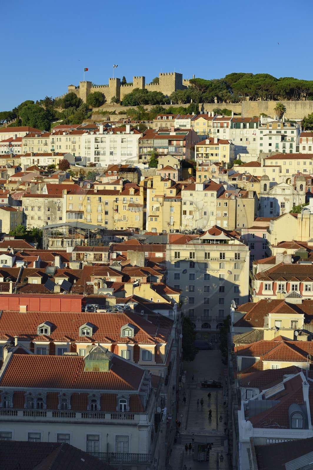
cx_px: 156
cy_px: 235
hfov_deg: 19.4
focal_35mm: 70
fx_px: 914
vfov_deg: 28.9
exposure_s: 1/500
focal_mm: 70
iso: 200
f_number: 7.1
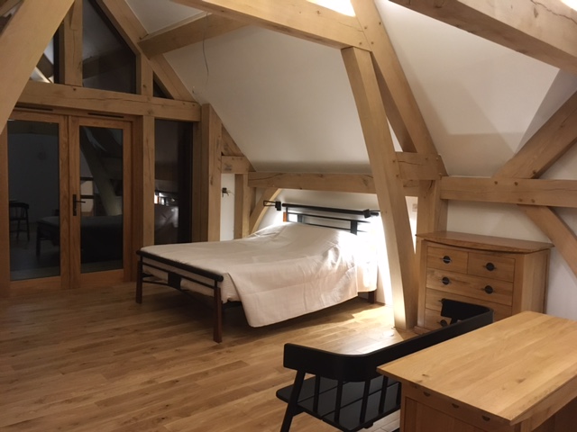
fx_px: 483
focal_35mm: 29
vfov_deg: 48.2
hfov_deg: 61.7
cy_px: 216
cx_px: 288
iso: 250
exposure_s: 1/17
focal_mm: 4.15
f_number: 2.2
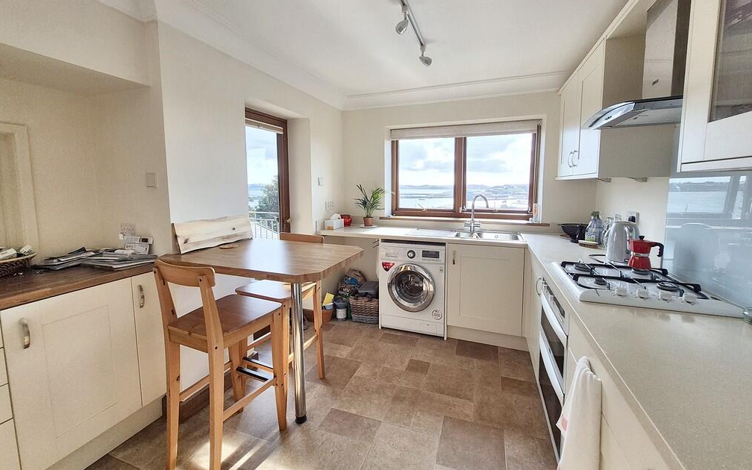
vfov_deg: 78.5
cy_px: 218
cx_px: 380
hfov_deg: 105.3
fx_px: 287
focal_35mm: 14
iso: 50
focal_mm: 1.7
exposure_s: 1/386
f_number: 2.2
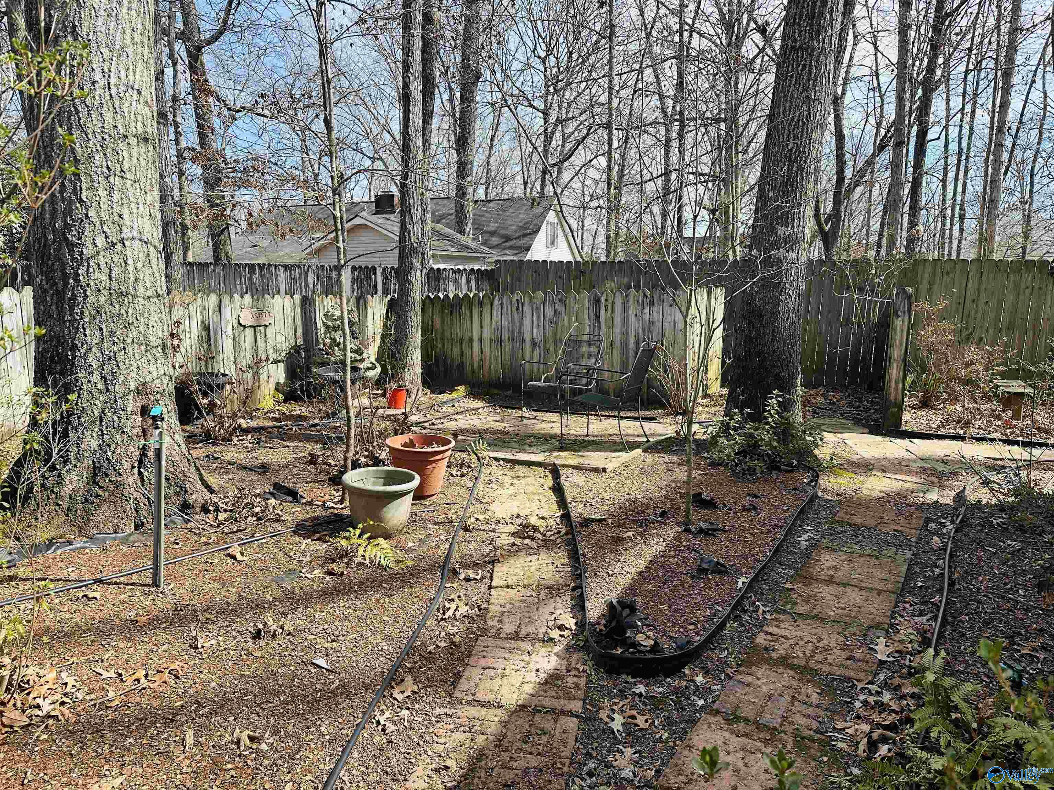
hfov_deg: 71.6
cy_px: 395
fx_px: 731
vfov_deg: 56.8
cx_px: 527
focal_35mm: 24
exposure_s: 1/1562
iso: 80
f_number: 1.78
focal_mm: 6.86
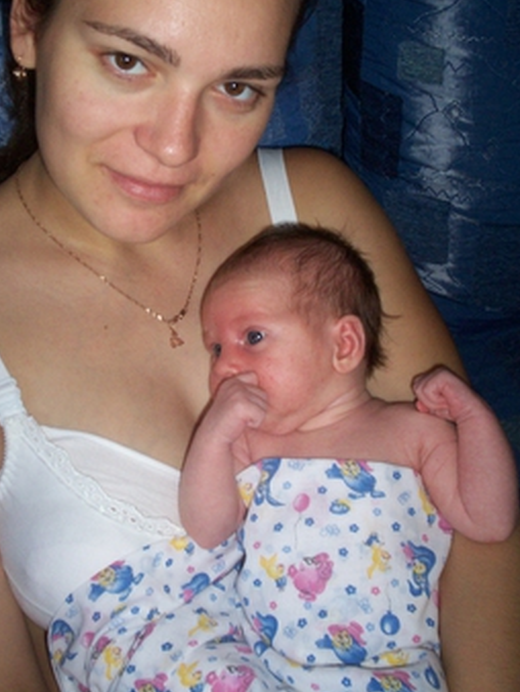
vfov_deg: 39.5
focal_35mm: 48
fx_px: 960
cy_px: 285
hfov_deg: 30.2
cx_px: 190
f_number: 4.5
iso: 140
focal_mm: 5.9
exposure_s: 1/64
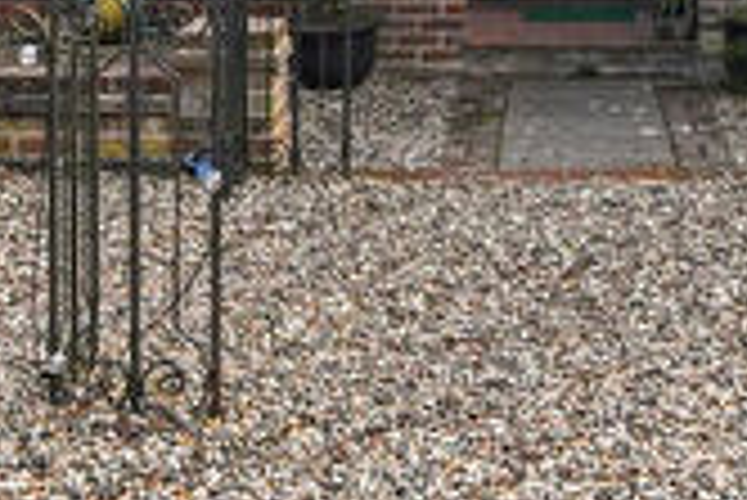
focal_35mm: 59
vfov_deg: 18.0
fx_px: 1225
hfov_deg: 33.1
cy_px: -414
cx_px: 580
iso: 500
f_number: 8
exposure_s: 1/640
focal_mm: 14
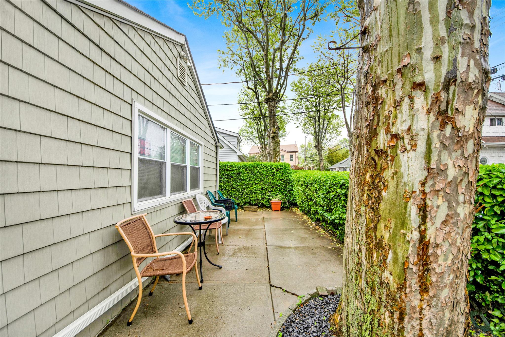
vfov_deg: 90.0
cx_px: 252
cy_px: 168
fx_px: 168
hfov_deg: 112.6
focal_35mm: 12
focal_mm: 8
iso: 100
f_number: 8
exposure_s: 1/40
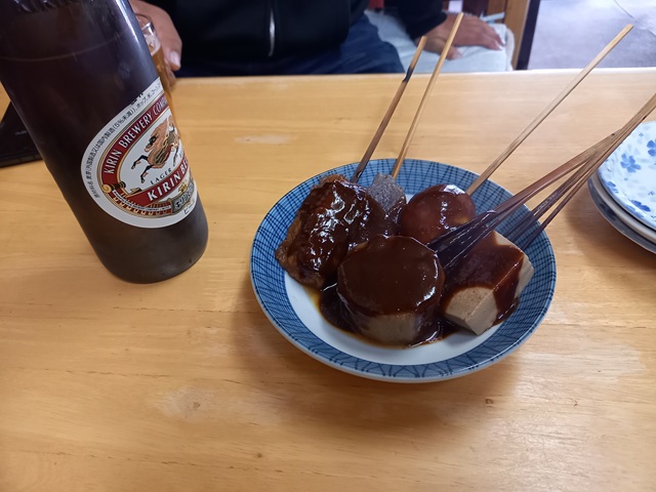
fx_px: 474
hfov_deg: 69.4
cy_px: 246
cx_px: 328
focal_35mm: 25
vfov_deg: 54.9
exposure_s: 1/40
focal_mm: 4.65
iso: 400
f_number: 1.8
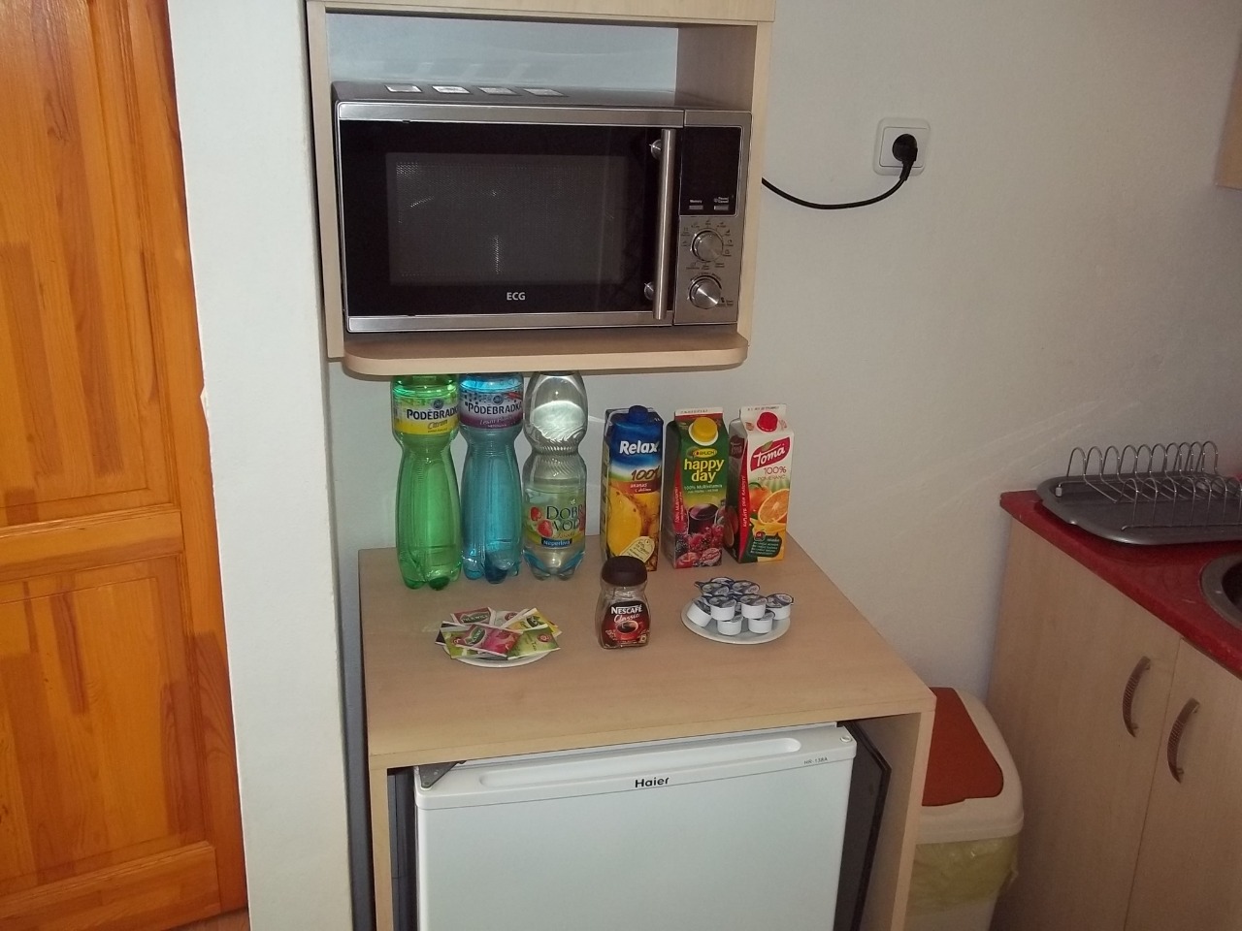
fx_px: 1148
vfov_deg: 44.2
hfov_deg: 56.8
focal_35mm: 32
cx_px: 621
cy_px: 466
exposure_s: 1/30
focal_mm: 5.7
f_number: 2.9
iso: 160
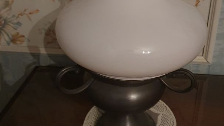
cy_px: 46
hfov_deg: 43.6
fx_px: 279
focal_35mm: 47
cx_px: 127
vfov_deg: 25.3
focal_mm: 4.32
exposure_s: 1/24
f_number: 1.5
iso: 640
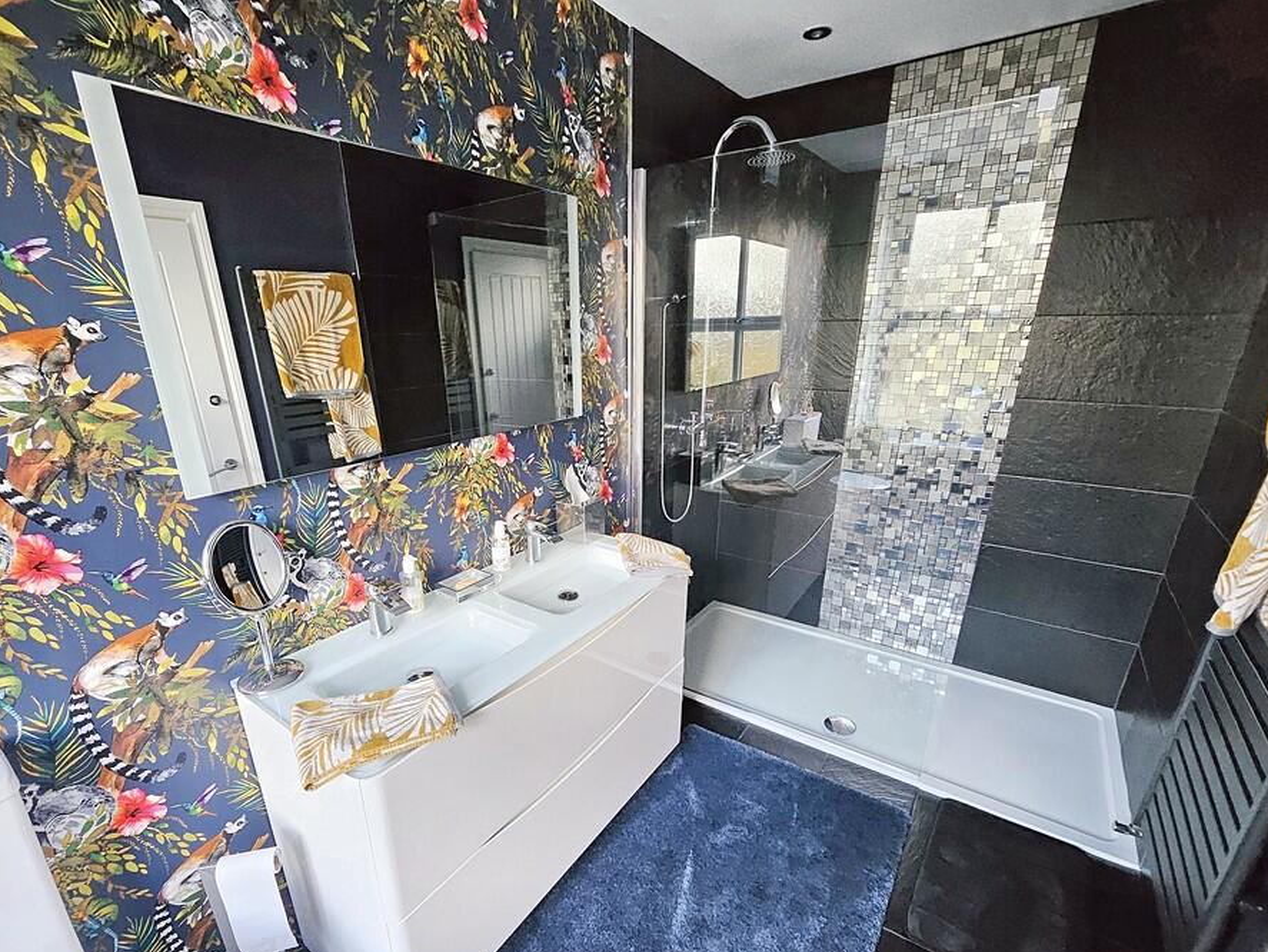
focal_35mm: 15
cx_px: 593
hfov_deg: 98.0
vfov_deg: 81.4
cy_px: 537
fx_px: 550
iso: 320
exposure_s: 1/50
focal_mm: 1.7
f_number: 2.2
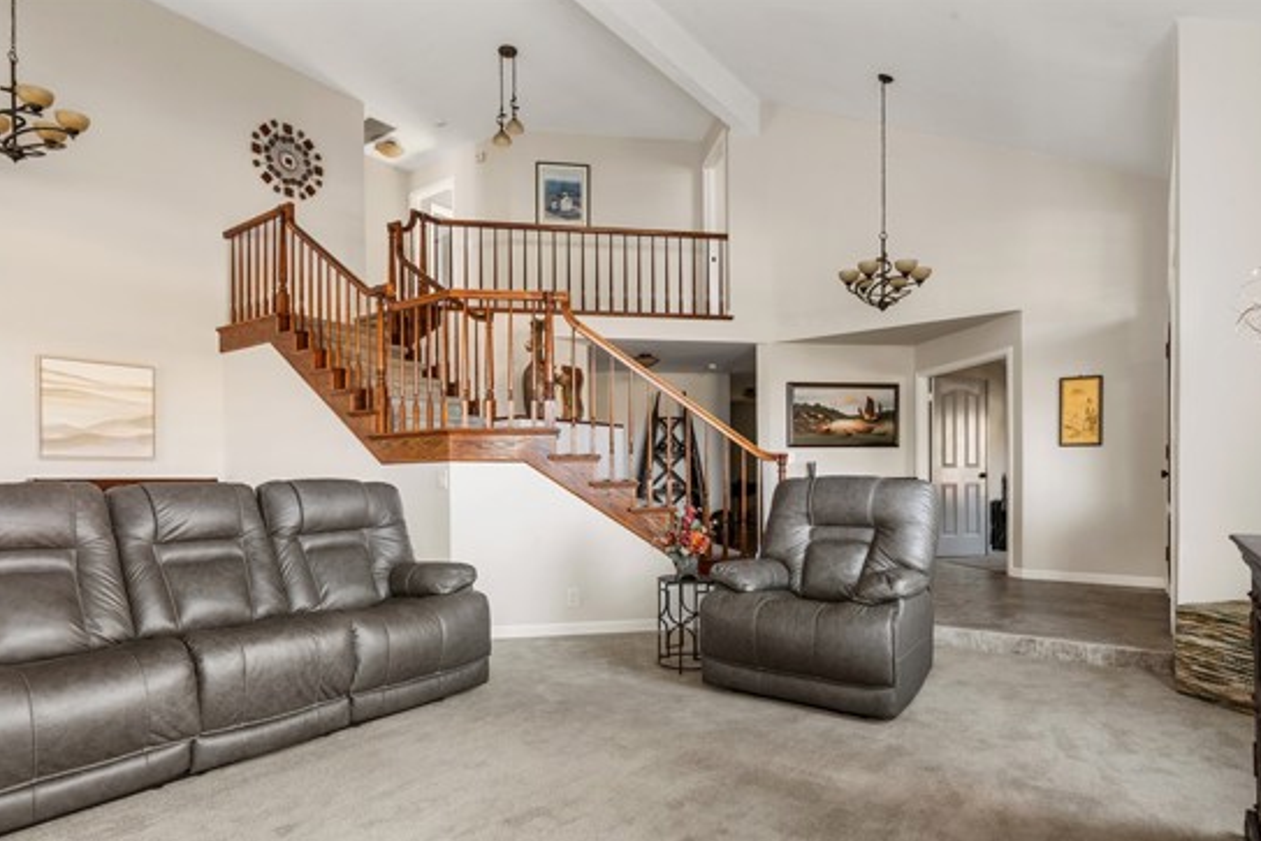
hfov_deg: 84.0
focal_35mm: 20
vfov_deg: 61.7
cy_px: 483
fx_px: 701
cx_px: 624
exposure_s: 1.6
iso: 100
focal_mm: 17
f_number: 9
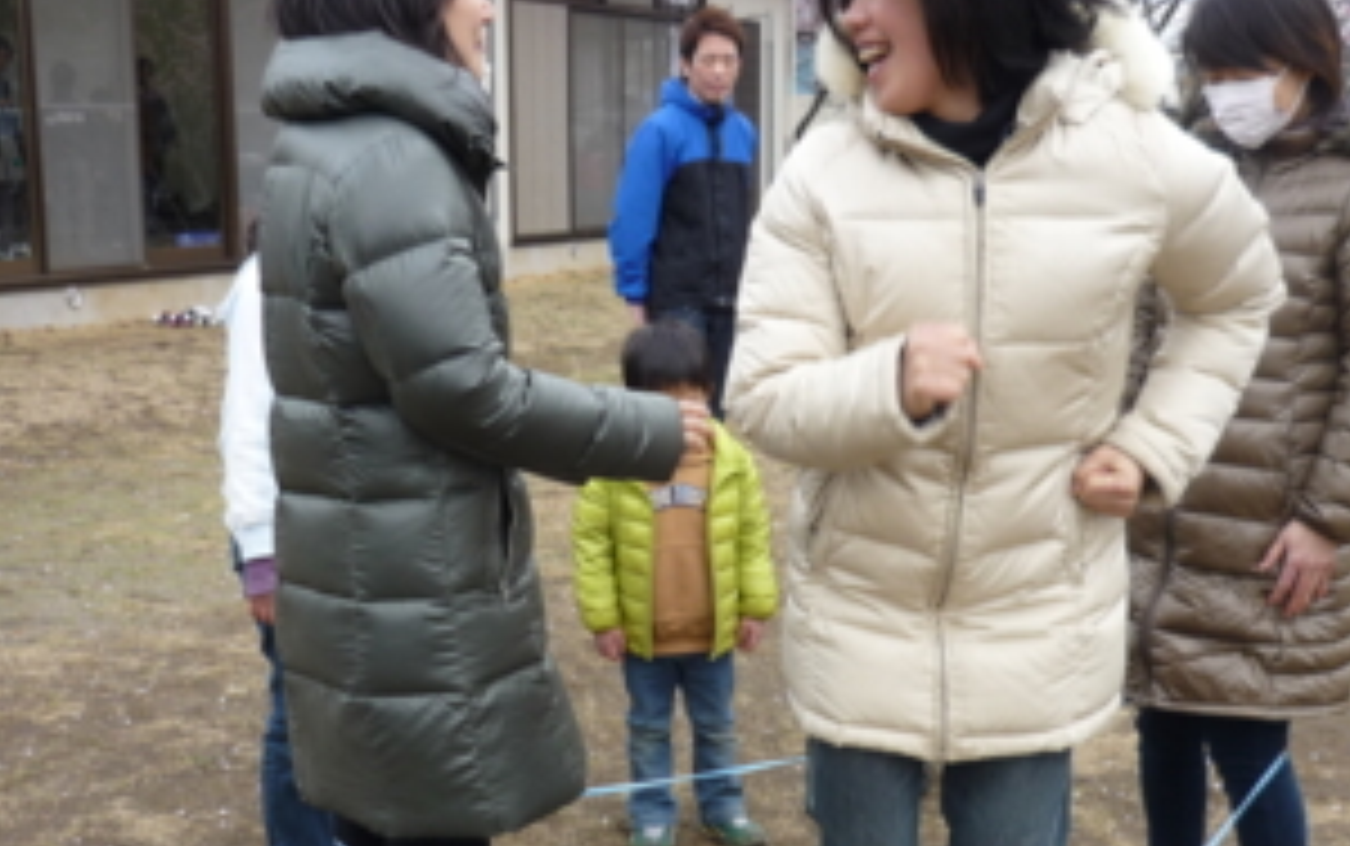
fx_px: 1731
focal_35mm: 47
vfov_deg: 27.4
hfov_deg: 42.6
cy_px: 524
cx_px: 711
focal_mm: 5.5
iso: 100
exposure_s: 1/250
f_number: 2.8
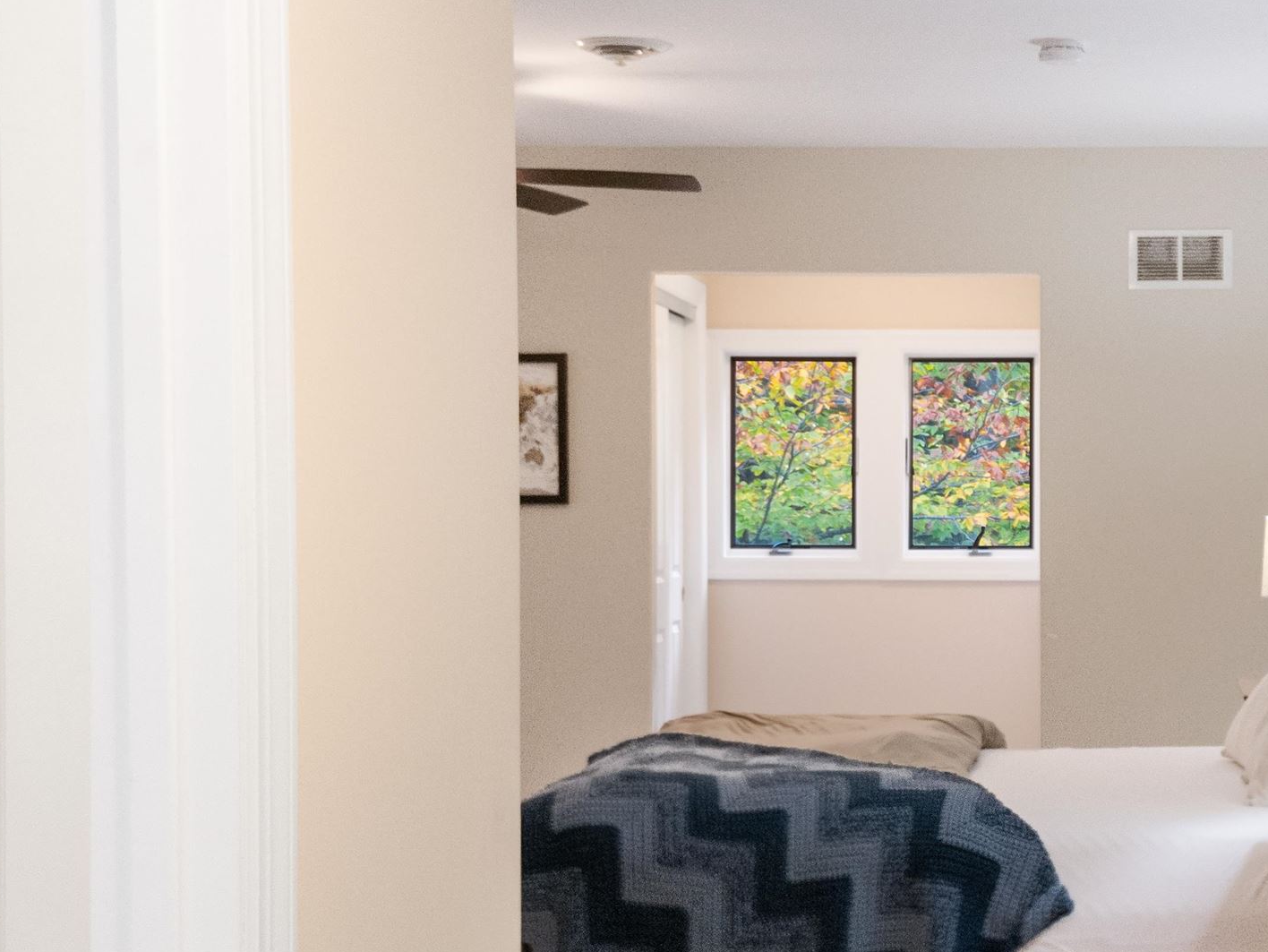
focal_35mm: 78
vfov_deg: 18.8
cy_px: 671
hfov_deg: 24.6
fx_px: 2858
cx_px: 1018
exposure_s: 1/60
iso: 1250
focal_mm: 18
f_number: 4
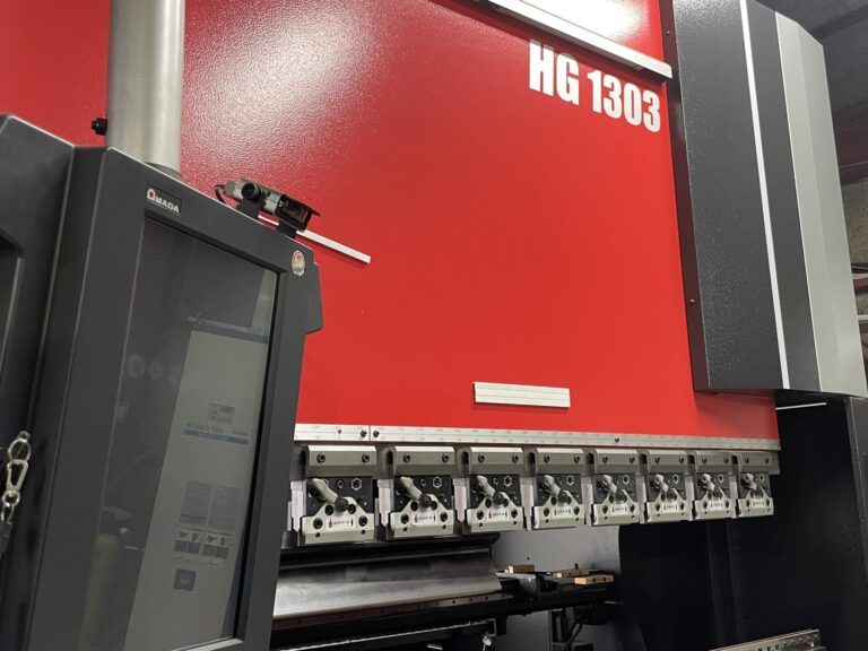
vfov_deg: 53.1
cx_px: 434
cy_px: 326
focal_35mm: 26
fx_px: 652
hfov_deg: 67.3
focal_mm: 4.2
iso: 320
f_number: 1.6
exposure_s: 1/50
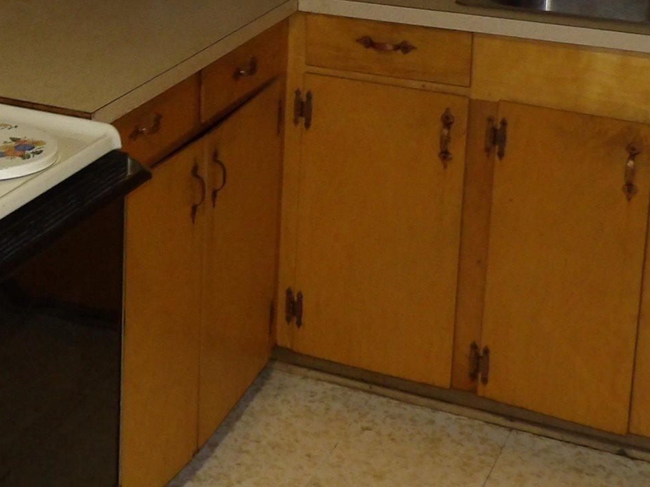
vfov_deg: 18.5
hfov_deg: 24.5
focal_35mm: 77
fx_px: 1446
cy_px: -34
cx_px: 46
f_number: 3.2
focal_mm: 4.3
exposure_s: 1/26
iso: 200
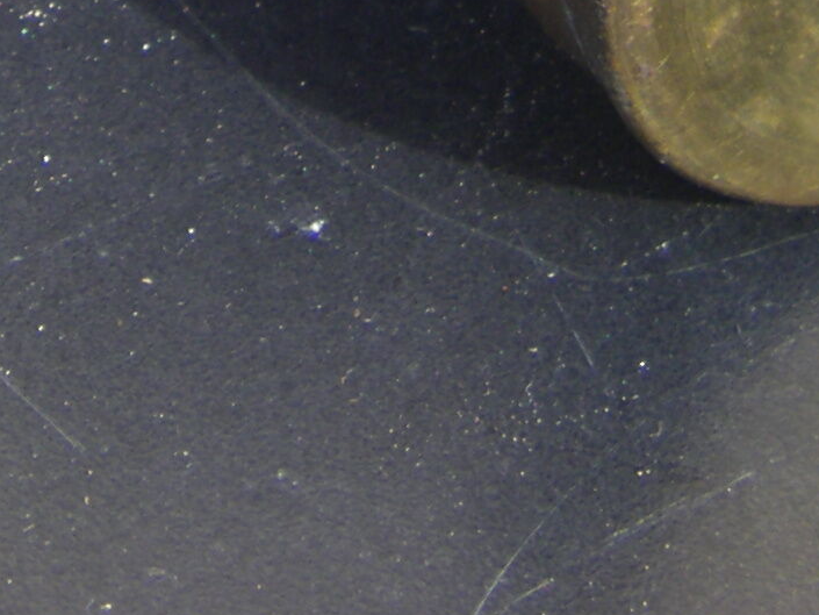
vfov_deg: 8.0
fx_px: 4165
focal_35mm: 176
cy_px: -682
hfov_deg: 11.2
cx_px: 482
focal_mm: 6.3
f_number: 3.5
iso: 64
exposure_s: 1/125
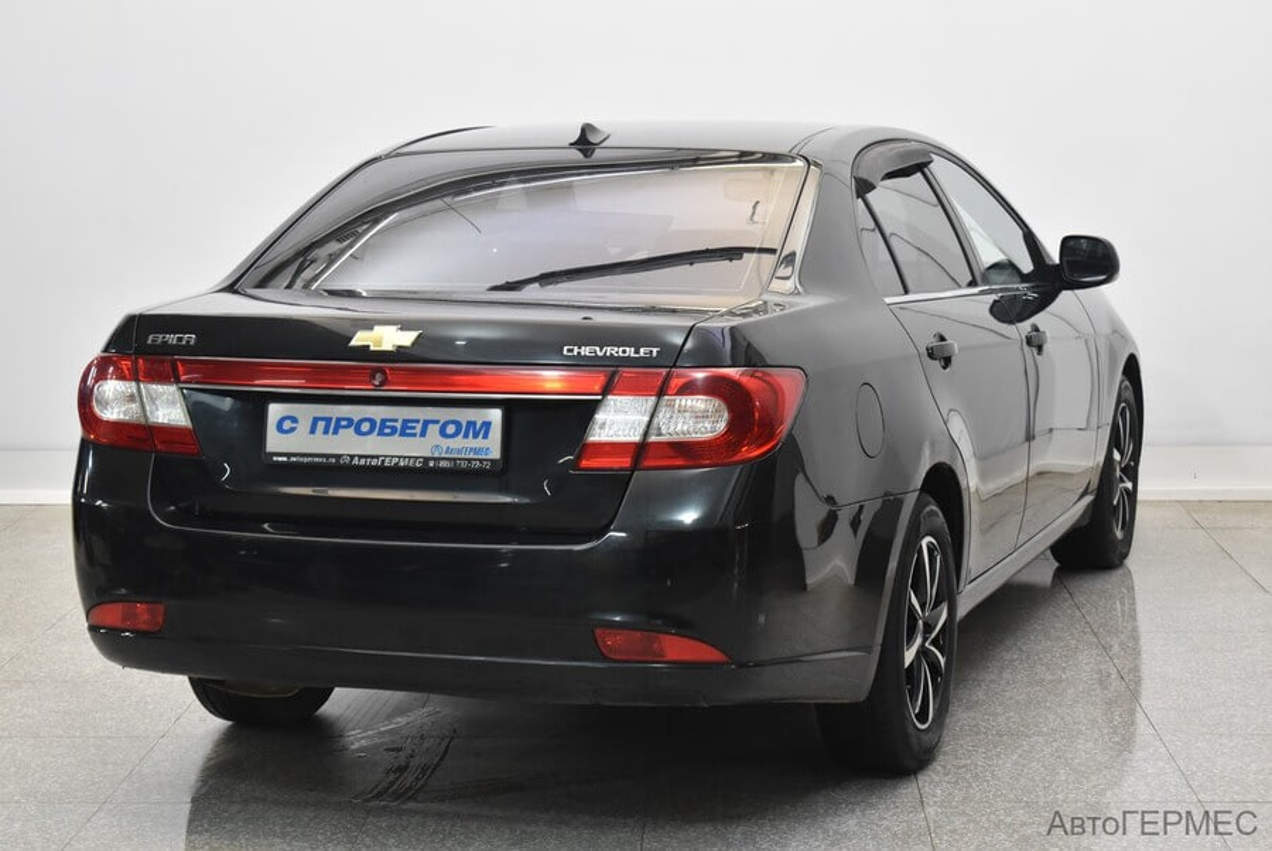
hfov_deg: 28.0
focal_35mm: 72
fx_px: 2546
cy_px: 426
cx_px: 636
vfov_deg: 19.0
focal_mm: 48
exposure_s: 1/50
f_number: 5.3
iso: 1100
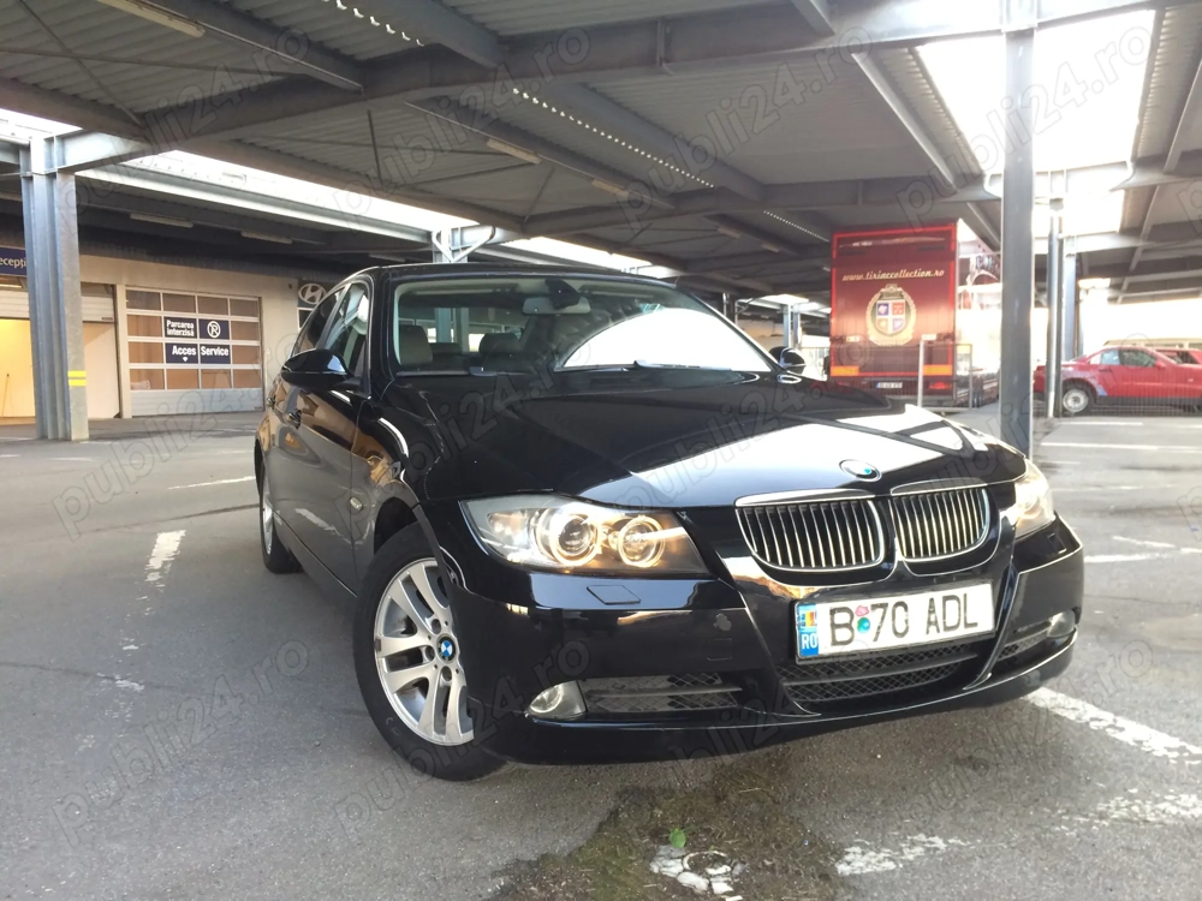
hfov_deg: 61.7
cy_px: 450
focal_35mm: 29
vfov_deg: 48.2
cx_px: 601
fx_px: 1007
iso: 125
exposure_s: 1/33
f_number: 2.2
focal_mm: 4.15
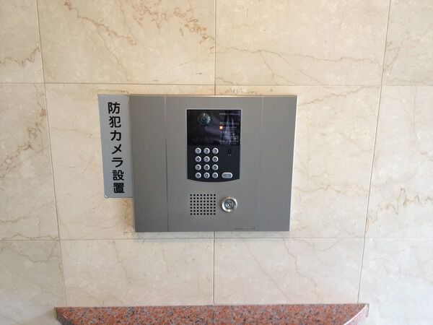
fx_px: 438
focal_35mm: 35
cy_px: 162
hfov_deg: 52.6
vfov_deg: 40.7
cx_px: 216
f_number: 2.4
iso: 100
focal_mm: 4.28
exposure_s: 1/20
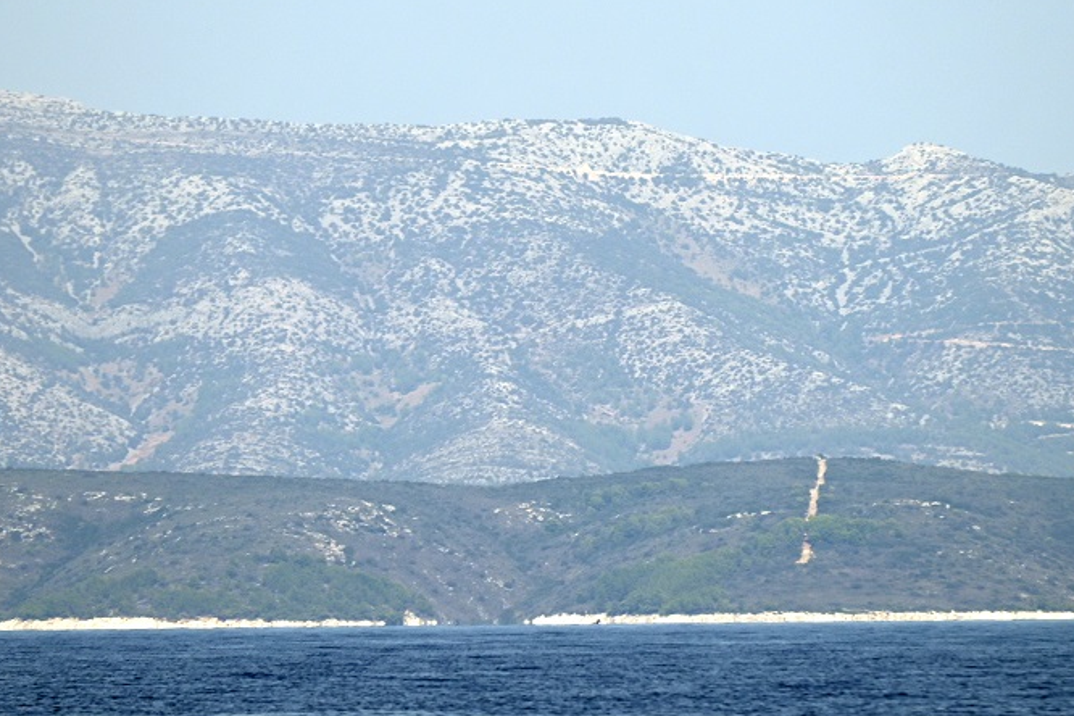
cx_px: 566
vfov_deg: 2.8
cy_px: 217
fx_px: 14558
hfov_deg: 4.2
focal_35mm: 488
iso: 110
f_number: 5.6
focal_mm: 250
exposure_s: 1/1000
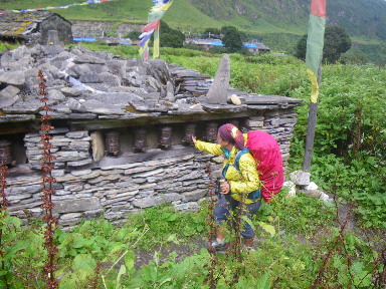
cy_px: 144
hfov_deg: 63.4
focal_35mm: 28
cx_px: 193
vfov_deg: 49.7
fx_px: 312
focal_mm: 5
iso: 50
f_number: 4.2
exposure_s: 1/125
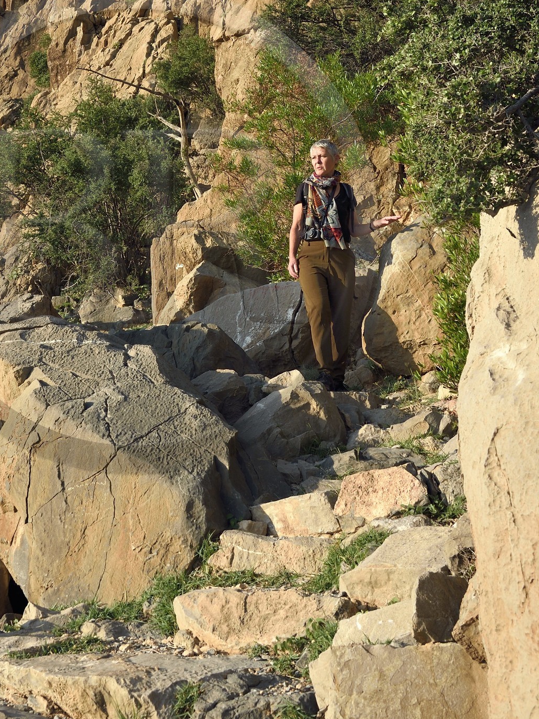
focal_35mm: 49
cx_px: 134
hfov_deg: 29.2
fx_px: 1017
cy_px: 228
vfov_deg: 38.4
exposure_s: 1/320
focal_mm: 29
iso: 200
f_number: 10
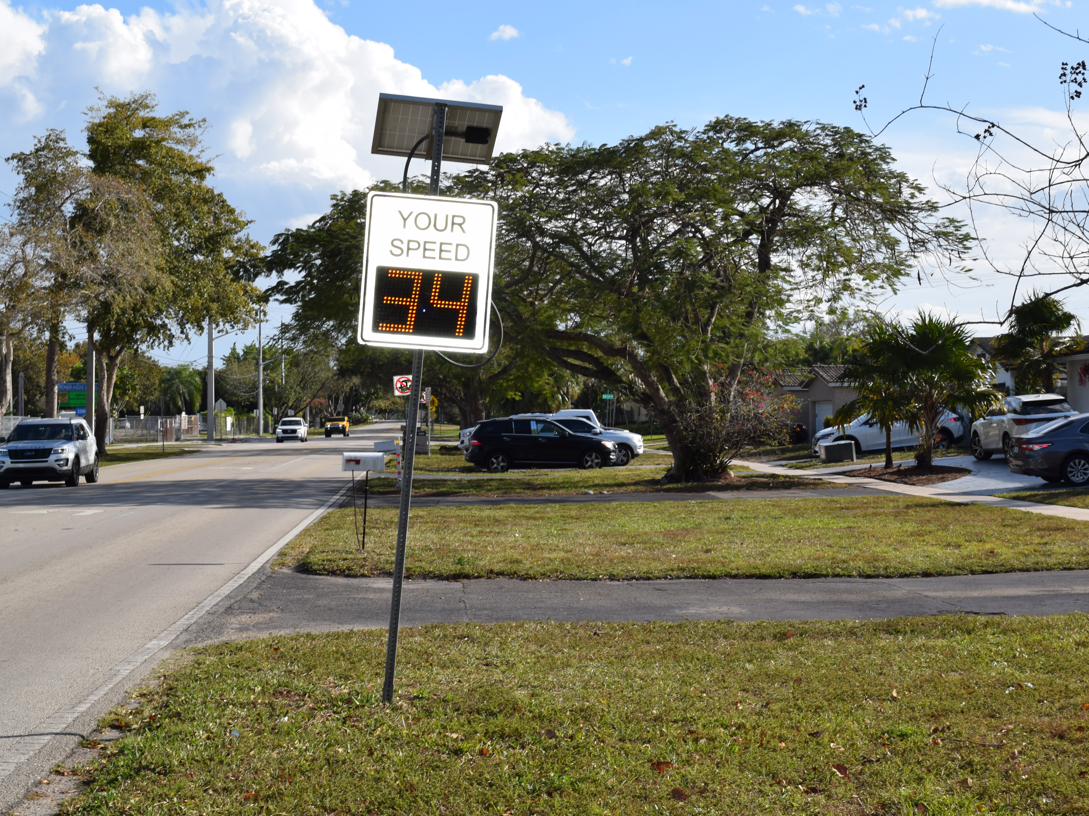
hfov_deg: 32.2
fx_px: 1888
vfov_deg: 24.4
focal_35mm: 60
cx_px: 591
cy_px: 371
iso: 100
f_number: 10
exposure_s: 1/200
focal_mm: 32
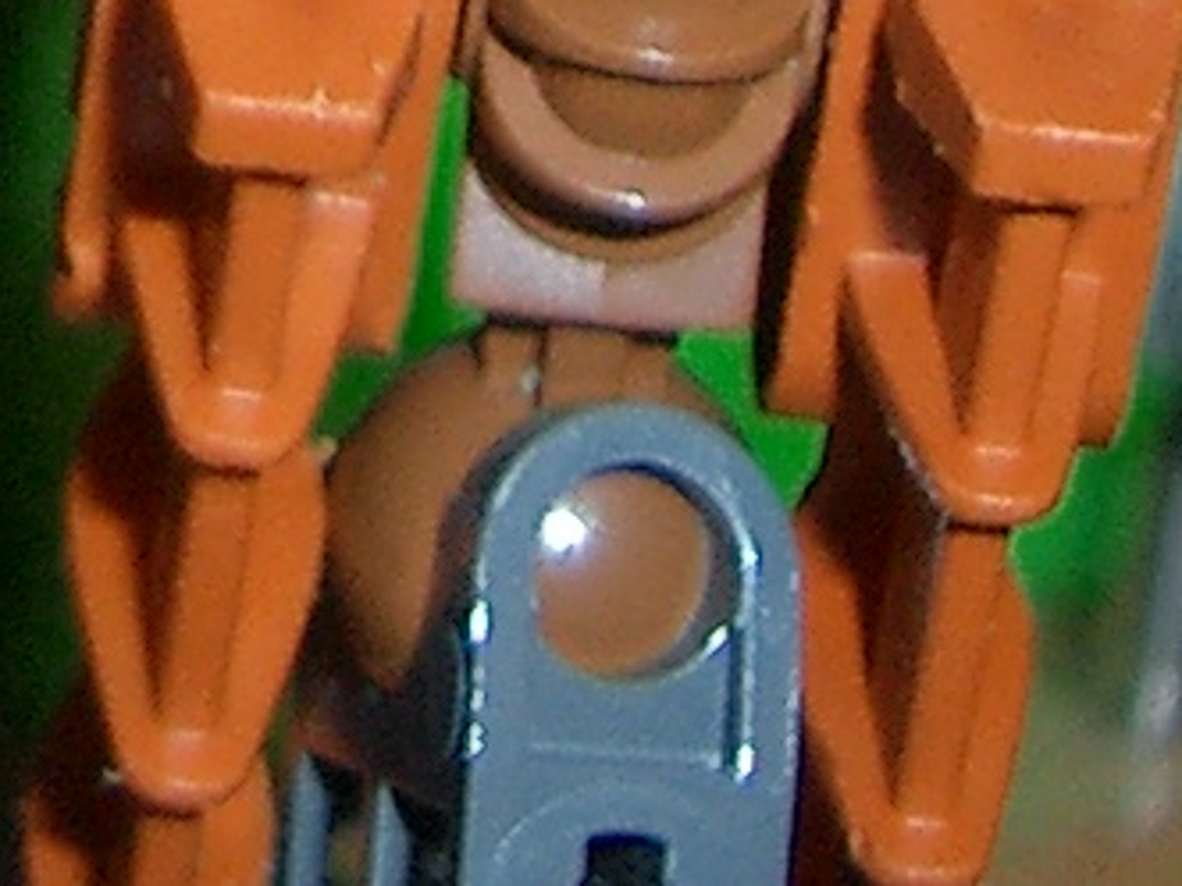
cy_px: -1445
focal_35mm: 216
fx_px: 7376
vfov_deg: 6.5
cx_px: -997
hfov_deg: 8.8
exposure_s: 1/40
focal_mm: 5.8
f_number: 2.6
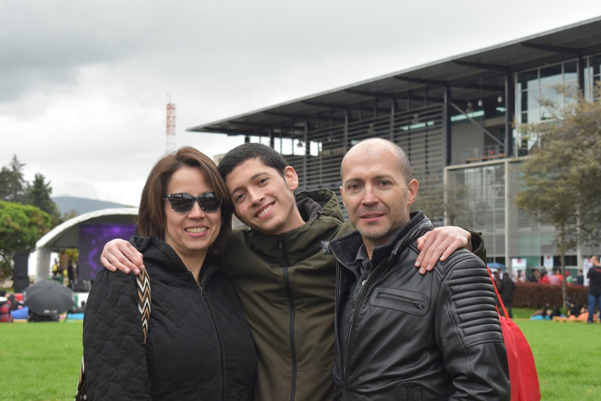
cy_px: 200
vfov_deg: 16.6
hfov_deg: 24.6
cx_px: 300
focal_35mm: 82
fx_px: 1377
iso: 800
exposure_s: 1/320
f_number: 8
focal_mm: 55
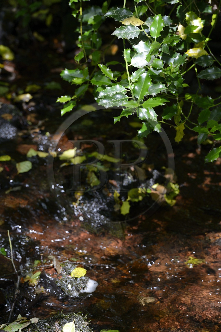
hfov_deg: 6.9
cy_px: 166
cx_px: 110
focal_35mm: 200
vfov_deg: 10.3
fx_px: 1844
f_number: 7.1
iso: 800
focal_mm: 200
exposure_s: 1/160
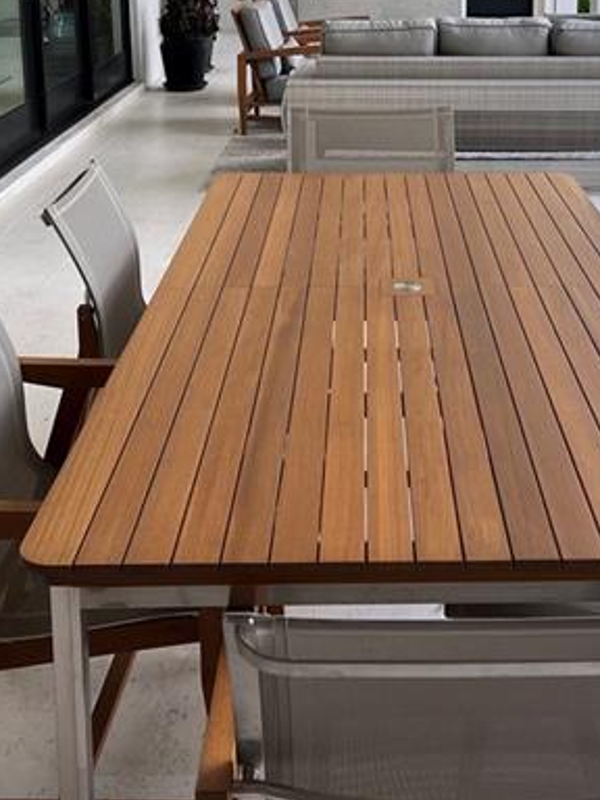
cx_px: 392
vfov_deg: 35.2
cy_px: 121
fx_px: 1202
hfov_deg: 27.9
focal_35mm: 52
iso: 50
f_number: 1.5
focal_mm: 5.7
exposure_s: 1/611
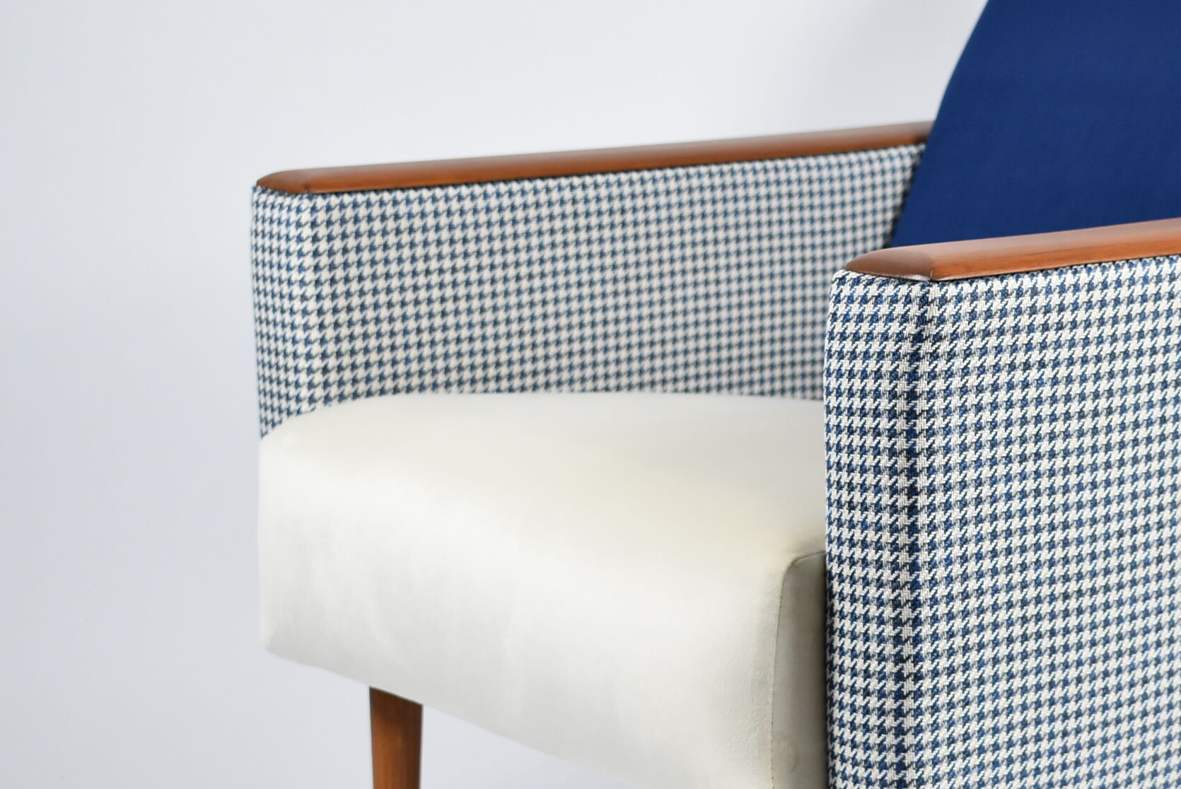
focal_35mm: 86
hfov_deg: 23.3
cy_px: 549
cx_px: 917
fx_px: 2823
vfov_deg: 15.9
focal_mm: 32
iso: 800
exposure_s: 1/125
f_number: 4.5
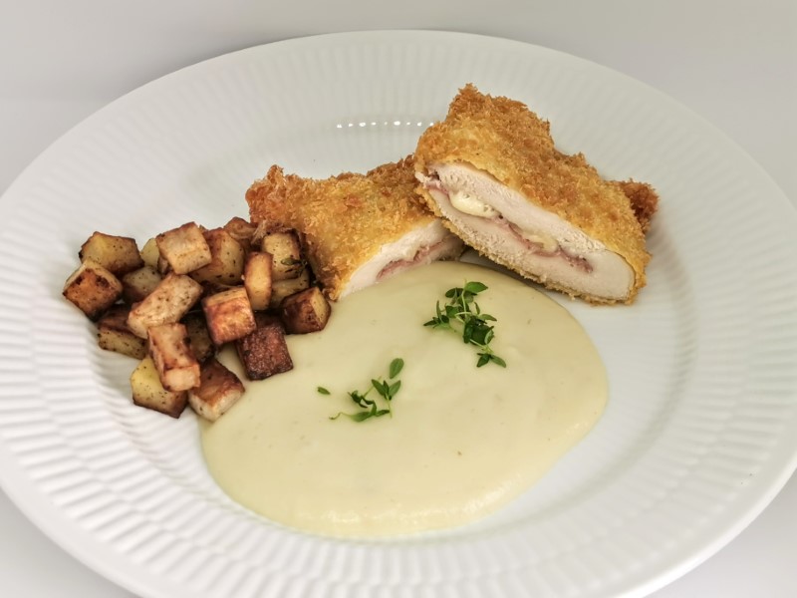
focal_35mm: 46
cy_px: 299
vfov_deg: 31.5
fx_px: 1059
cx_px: 398
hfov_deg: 41.2
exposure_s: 1/163
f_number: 1.6
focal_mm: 5.56
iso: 50
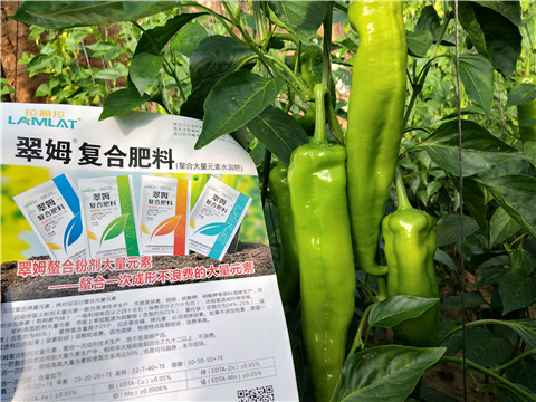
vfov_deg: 46.8
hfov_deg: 60.0
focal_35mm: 30
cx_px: 268
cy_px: 201
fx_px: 465
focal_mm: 3.95
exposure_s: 1/834
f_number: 1.8
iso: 69
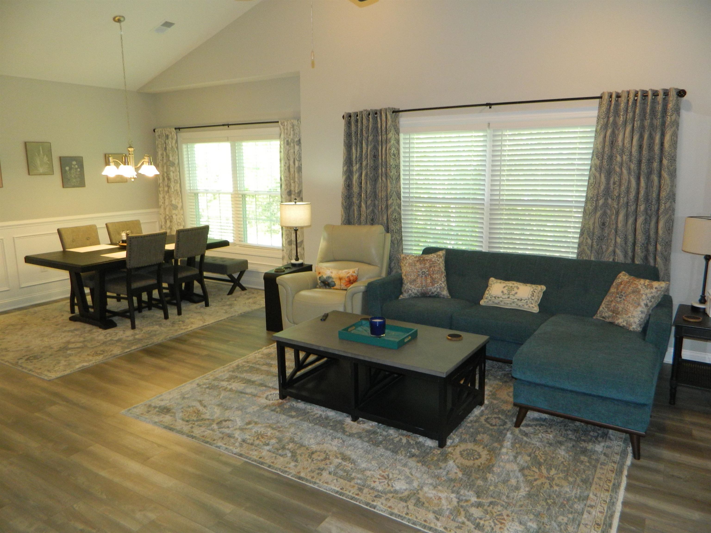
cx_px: 356
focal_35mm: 25
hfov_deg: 69.4
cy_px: 266
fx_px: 513
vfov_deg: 54.9
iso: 200
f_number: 3.1
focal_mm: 4.5
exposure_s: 1/30
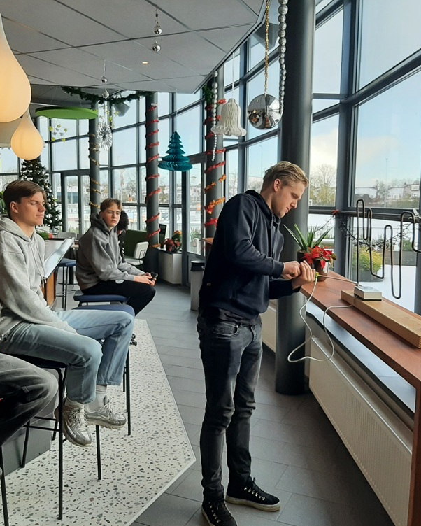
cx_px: 201
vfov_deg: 52.8
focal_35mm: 34
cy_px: 264
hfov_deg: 43.4
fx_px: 529
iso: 40
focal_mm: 3.93
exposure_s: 1/181
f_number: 1.7
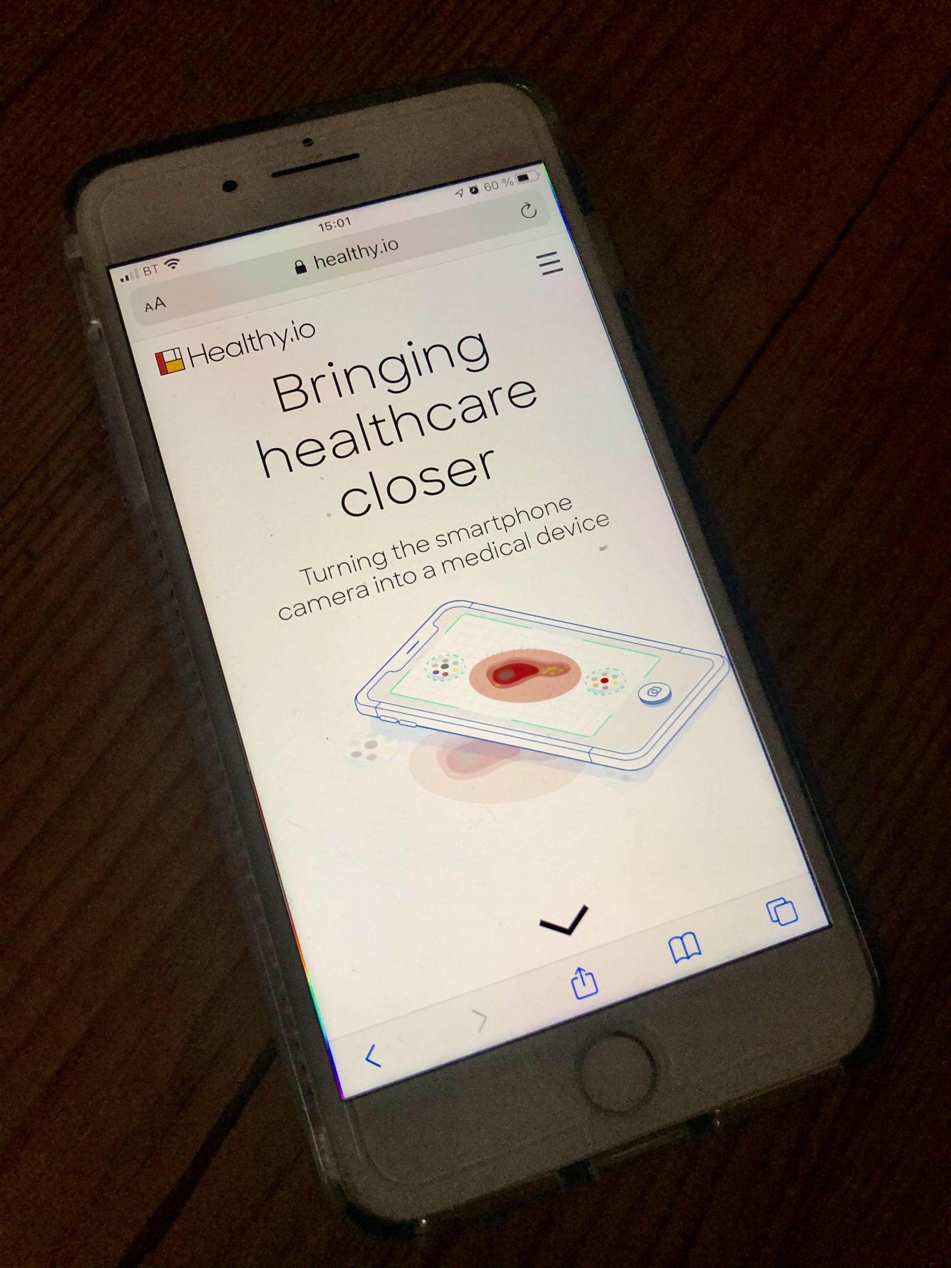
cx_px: 476
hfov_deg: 49.7
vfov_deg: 63.4
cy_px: 634
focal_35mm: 28
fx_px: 1026
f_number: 1.8
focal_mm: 3.99
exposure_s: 1/40
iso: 25
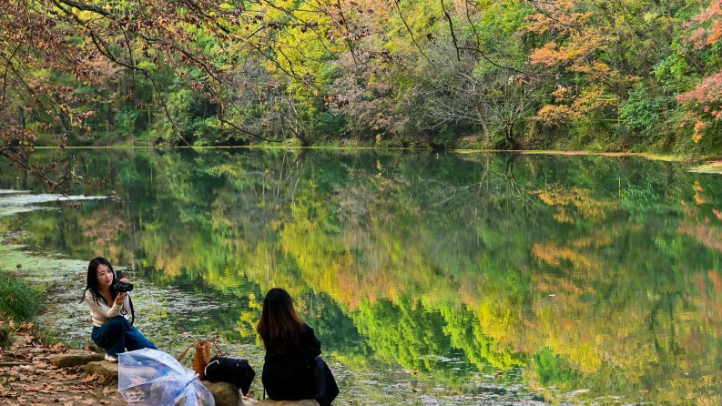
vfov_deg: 16.3
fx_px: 1417
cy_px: 231
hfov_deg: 28.6
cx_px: 363
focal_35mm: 74
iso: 640
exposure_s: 1/1000
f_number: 5.6
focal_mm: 70
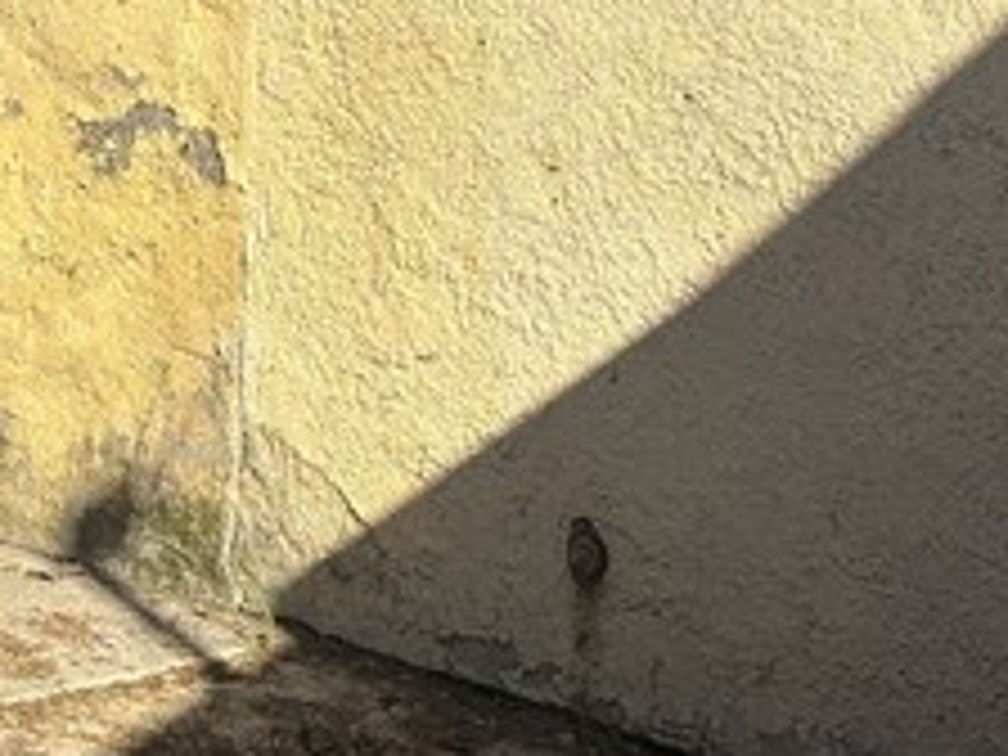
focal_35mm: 119
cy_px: -418
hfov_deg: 16.0
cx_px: -122
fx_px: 3465
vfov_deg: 11.8
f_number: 1.6
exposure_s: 1/4255
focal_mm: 5.96
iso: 50
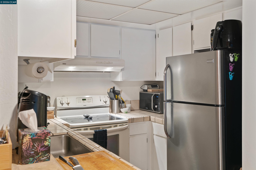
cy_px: 85
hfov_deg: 54.4
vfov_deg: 37.9
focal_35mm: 35
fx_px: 249
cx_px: 128
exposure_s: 2
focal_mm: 35
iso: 100
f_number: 5.6
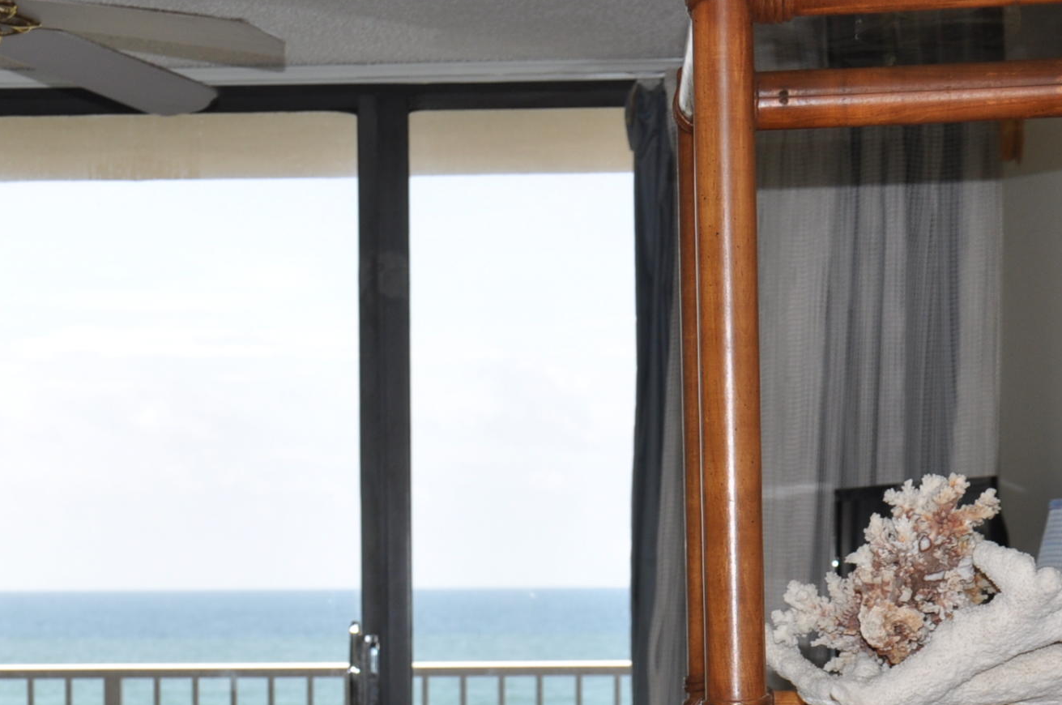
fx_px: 3539
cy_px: 802
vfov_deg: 11.2
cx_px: 422
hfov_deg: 17.1
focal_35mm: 120
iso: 200
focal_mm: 35
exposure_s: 1/200
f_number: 6.3
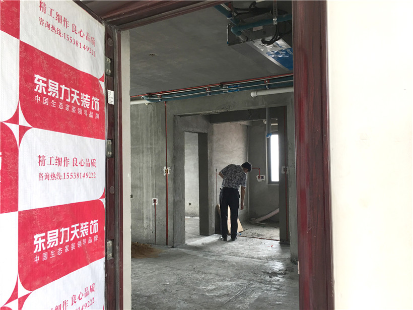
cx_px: 206
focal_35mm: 29
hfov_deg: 61.7
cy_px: 155
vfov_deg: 48.2
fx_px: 346
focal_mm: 4.15
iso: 32
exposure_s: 1/33
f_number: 2.2
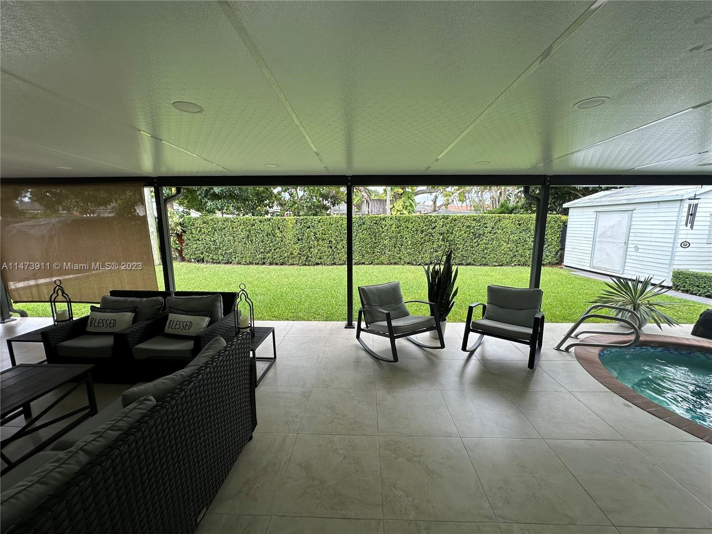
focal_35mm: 14
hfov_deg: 102.1
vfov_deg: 85.7
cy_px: 267
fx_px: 288
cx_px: 356
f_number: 2.2
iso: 40
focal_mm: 2.22
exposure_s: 1/199
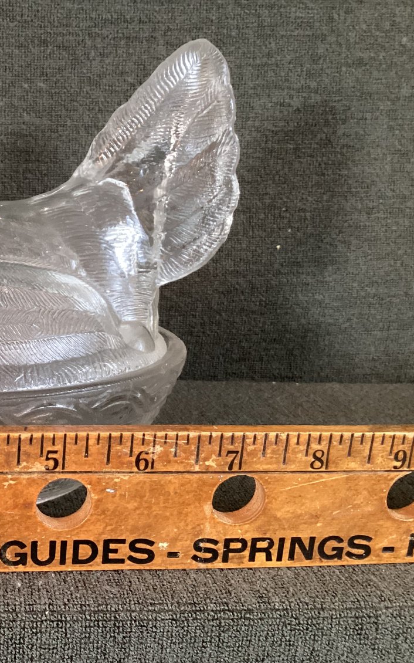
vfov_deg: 45.3
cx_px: -11
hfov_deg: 27.3
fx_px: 795
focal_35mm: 44
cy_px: 332
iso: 250
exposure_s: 1/40
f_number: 2.4
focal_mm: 3.3
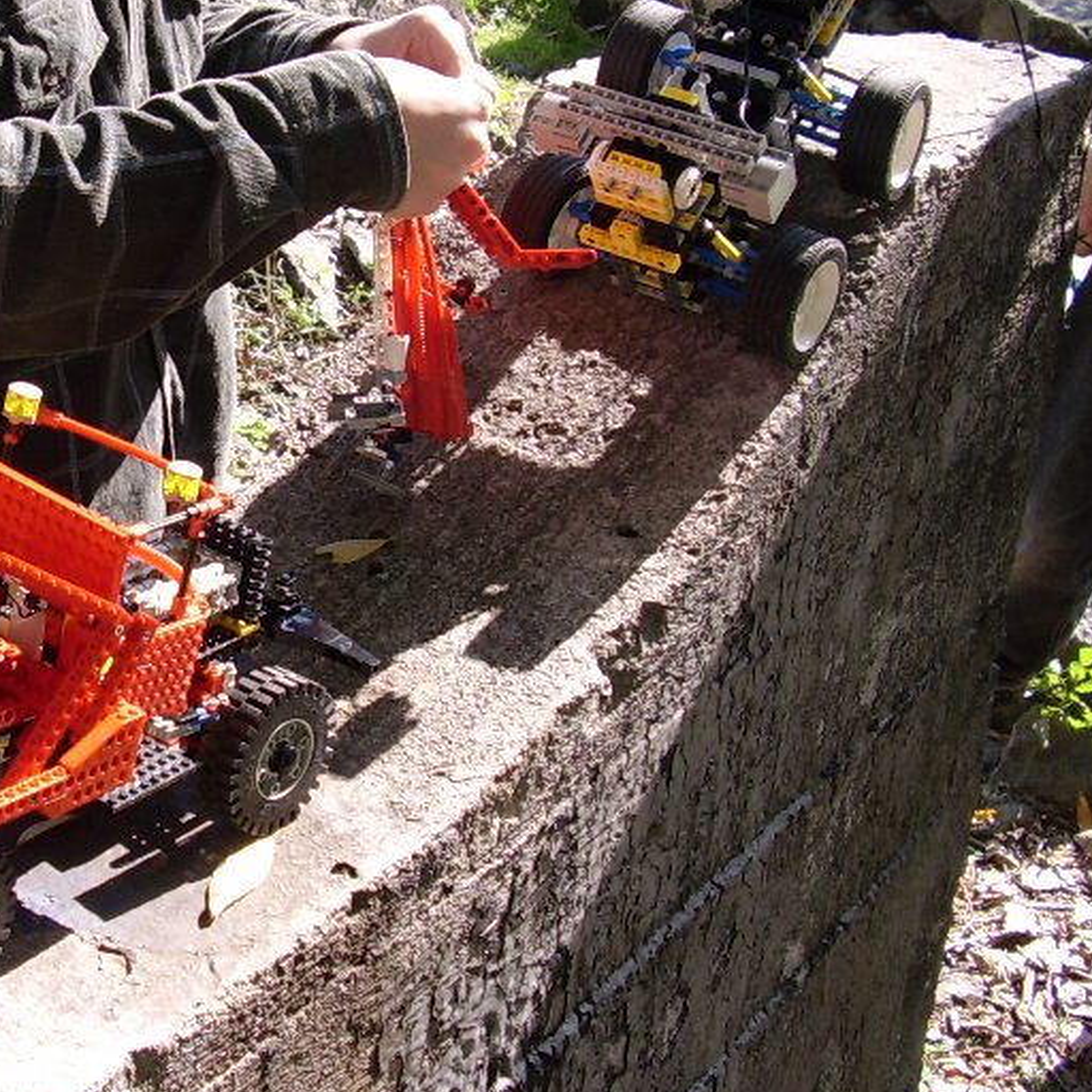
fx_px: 1892
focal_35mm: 53
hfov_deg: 31.0
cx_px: 154
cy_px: 433
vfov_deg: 32.1
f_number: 2.9
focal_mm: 5.8
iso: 71
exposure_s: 1/272
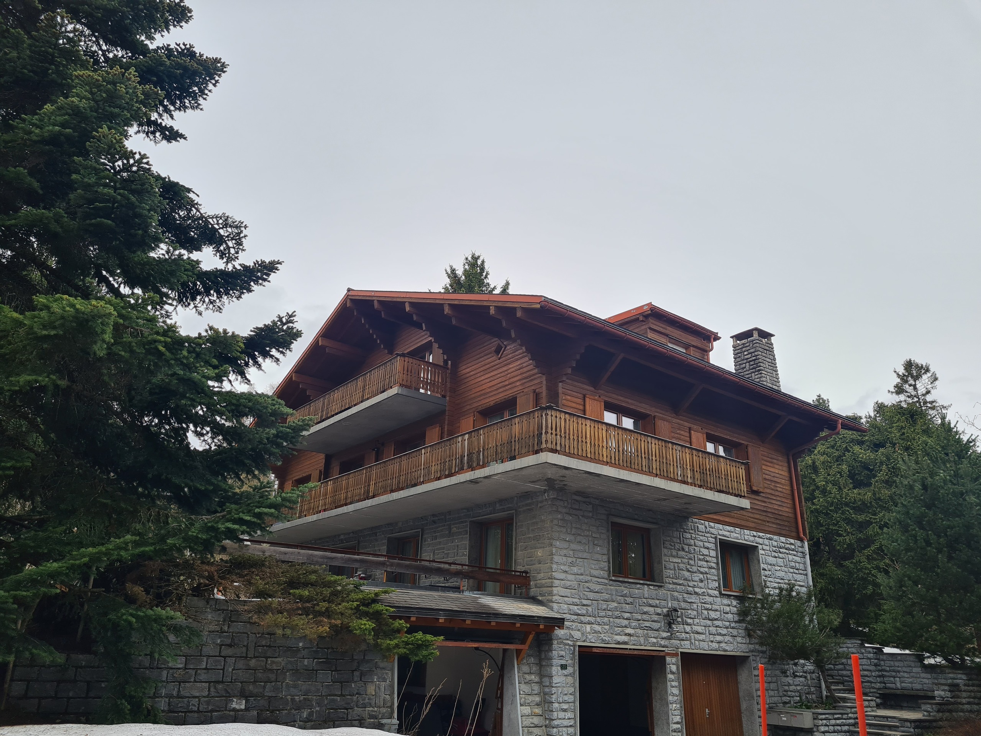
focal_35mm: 26
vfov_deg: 53.1
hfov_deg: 67.3
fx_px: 737
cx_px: 490
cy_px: 368
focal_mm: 5.4
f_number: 1.8
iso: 50
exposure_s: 1/746
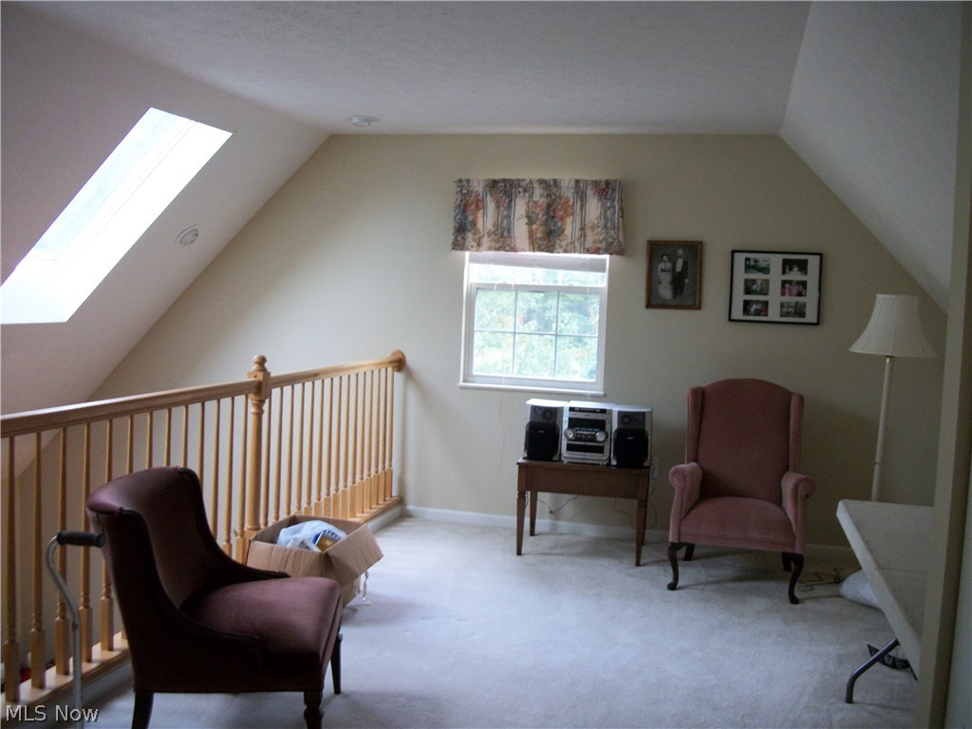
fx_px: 899
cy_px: 364
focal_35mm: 32
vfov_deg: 44.2
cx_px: 486
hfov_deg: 56.8
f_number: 2.9
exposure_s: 1/20
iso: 160
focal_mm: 5.7
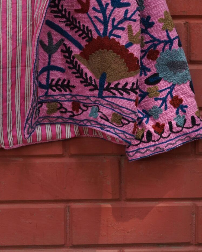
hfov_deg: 11.8
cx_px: -3
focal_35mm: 129
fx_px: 964
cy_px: -1
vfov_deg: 14.7
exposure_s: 1/160
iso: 500
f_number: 7.1
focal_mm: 50
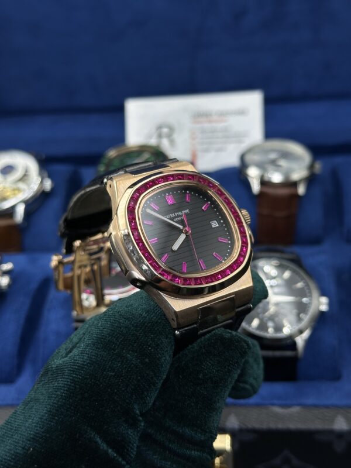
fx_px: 649
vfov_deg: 39.7
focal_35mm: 48
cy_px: 234
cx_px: 176
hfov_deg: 30.3
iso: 64
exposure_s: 1/642
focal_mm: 6.86
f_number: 1.78
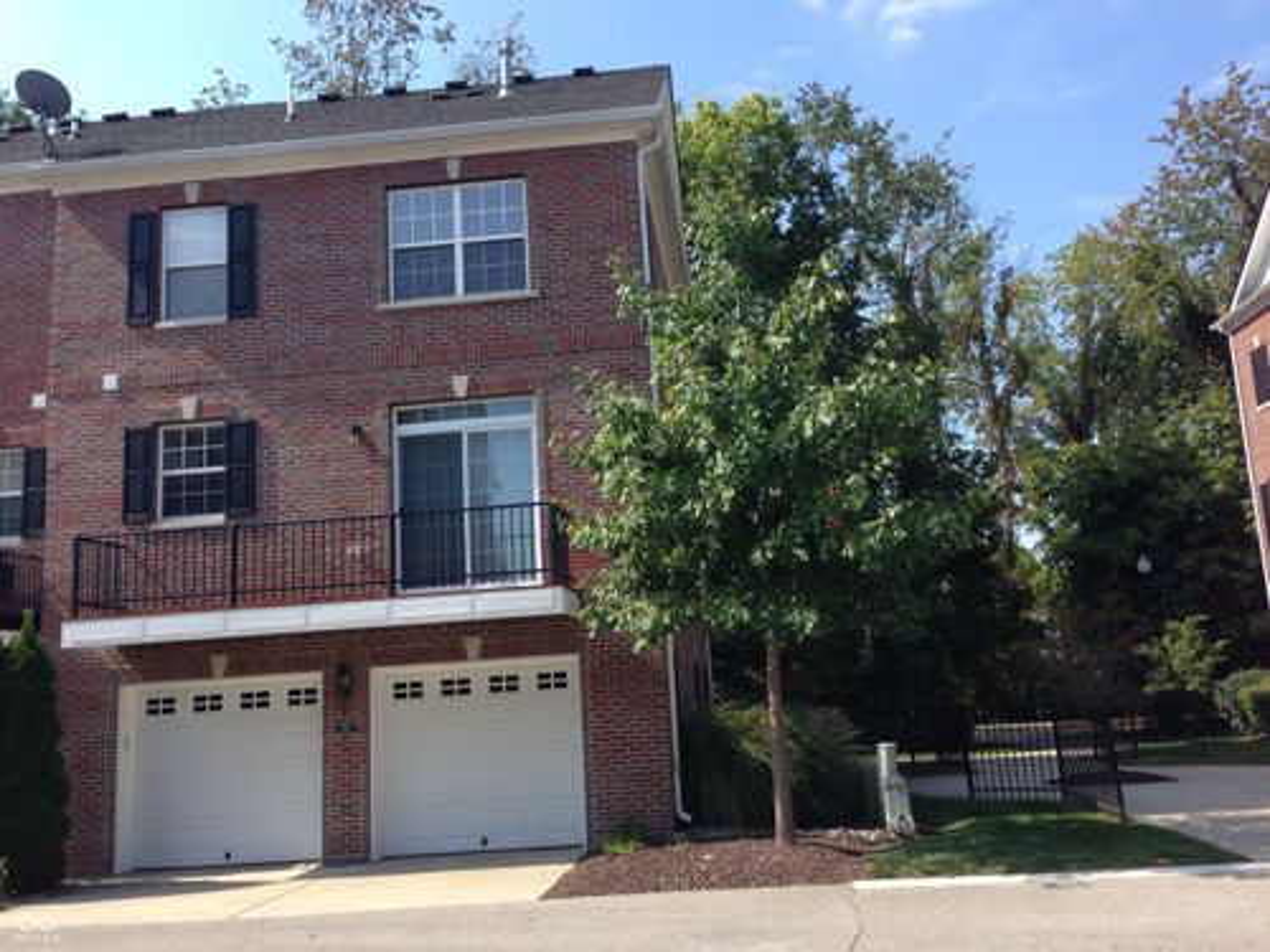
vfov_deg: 42.9
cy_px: 476
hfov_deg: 55.4
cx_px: 635
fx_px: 1211
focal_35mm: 33
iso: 50
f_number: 2.4
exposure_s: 1/695
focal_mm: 4.12
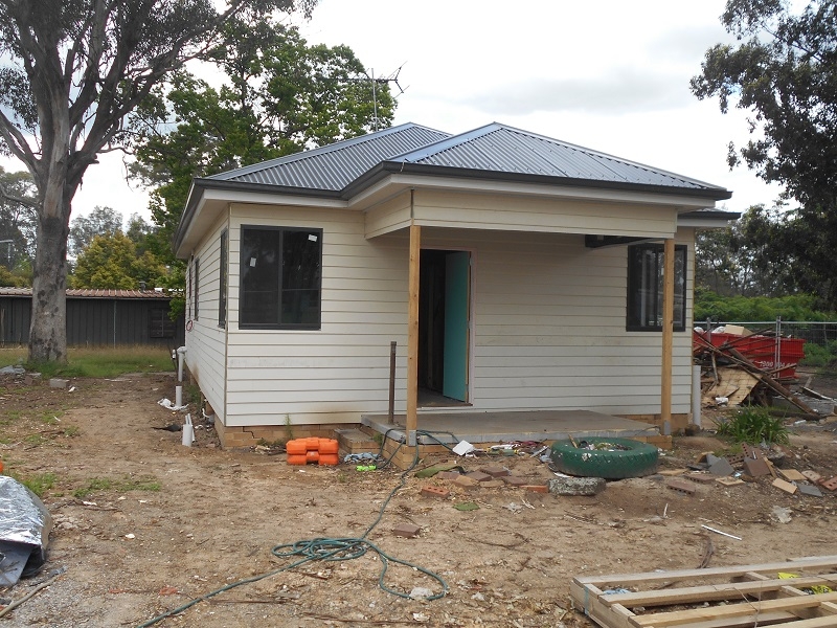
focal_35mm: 34
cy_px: 314
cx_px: 418
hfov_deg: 54.0
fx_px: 822
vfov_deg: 41.8
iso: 80
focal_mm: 5.8
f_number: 3.6
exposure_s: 1/320
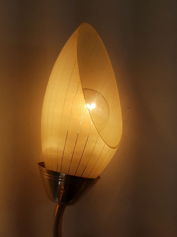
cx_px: 89
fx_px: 184
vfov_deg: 65.3
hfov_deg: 51.4
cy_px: 115
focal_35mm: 27
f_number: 1.7
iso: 40
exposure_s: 1/1212
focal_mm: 4.2
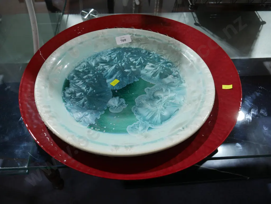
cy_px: 102
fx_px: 219
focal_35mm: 28
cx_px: 136
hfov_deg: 63.4
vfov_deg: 49.8
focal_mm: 14
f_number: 4
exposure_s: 1/60
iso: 400
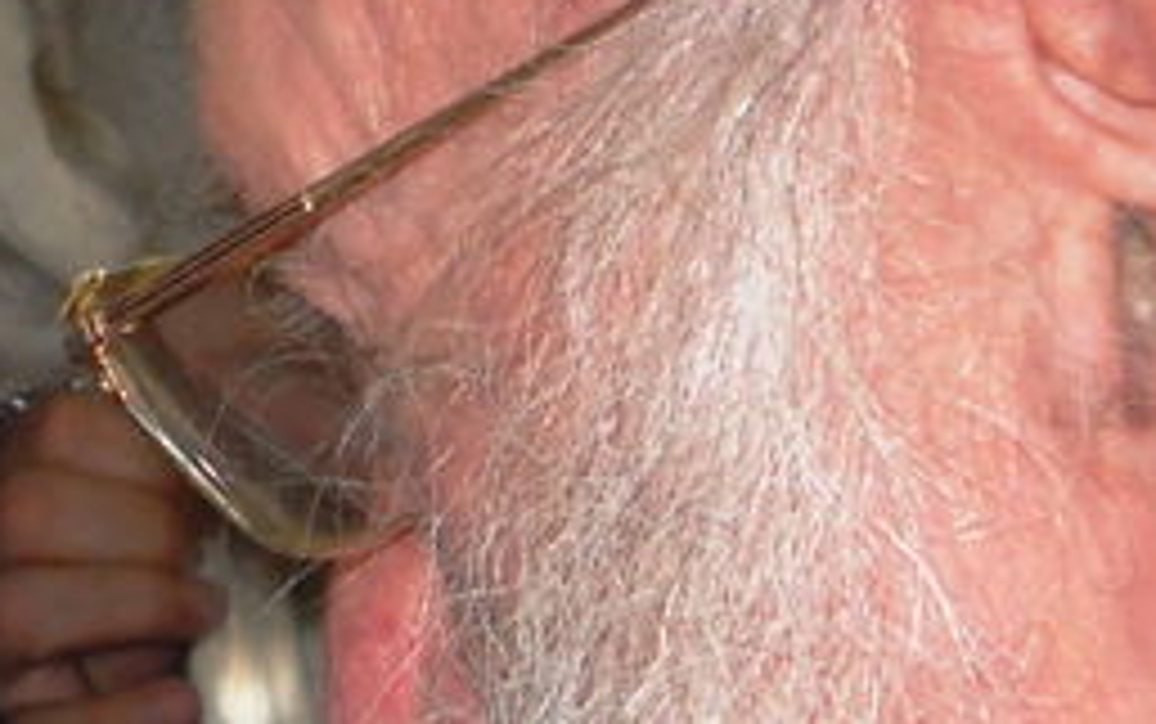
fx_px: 5454
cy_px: 261
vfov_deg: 7.6
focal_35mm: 173
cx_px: -558
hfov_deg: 11.6
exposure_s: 1/30
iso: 64
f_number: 3.1
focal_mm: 6.72
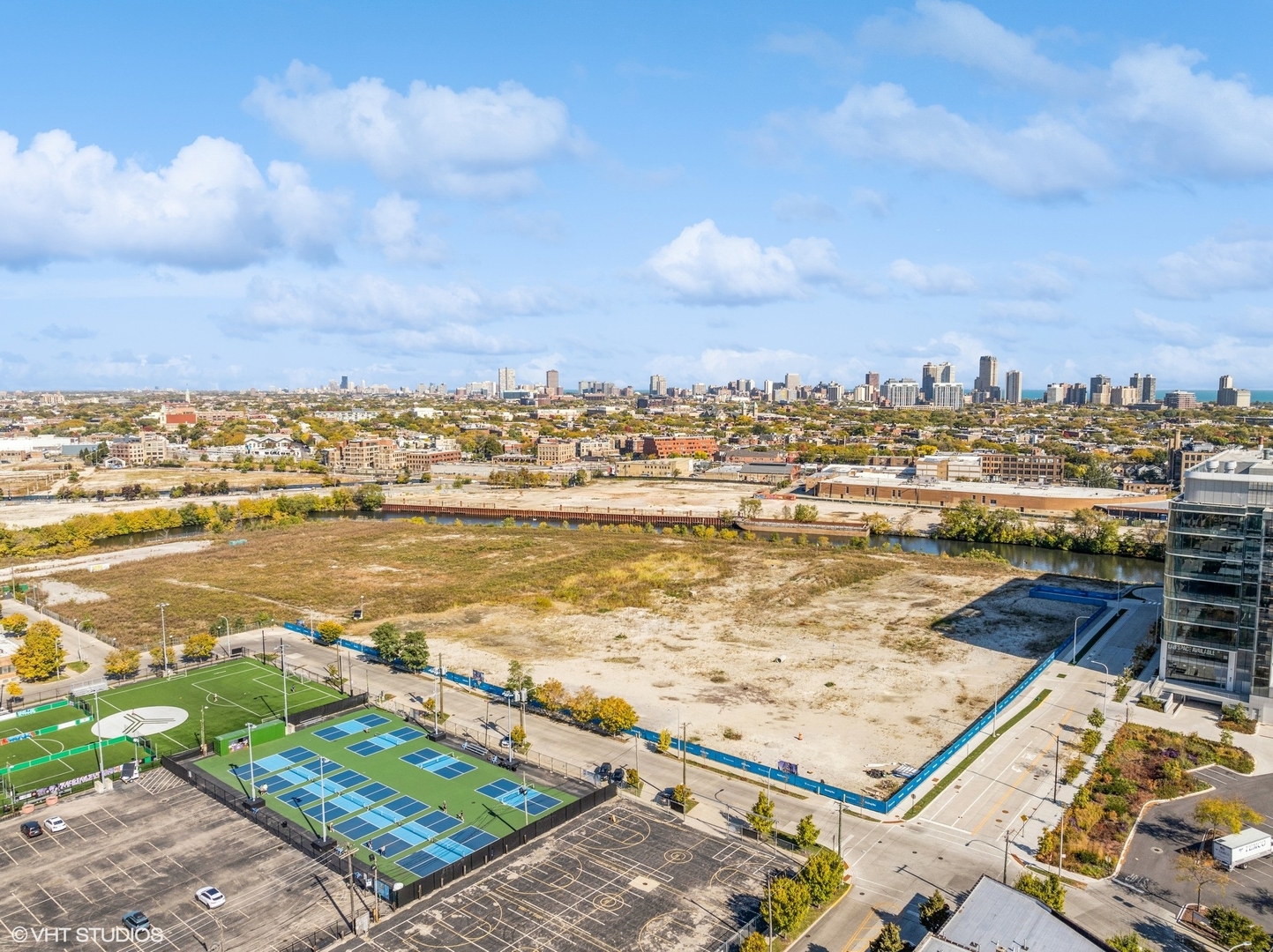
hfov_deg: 71.6
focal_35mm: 24
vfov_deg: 56.8
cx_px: 636
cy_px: 476
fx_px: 882
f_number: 4
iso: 100
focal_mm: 12.29
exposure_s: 1/1000
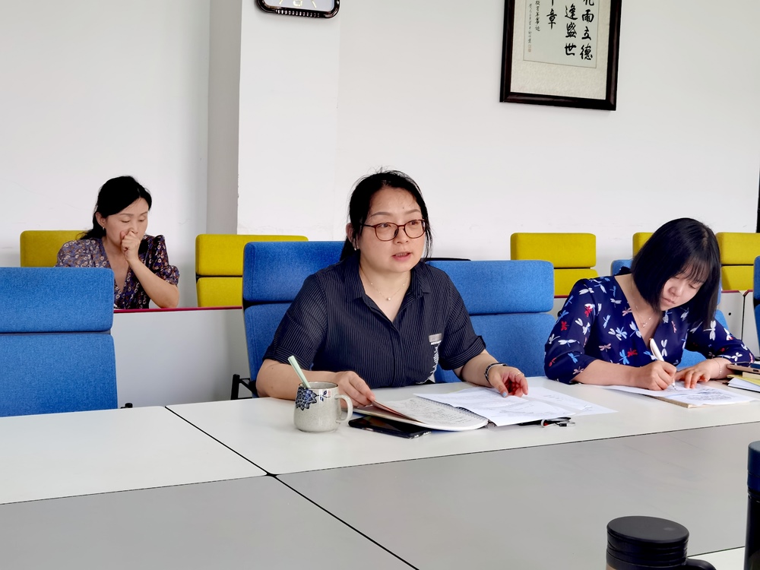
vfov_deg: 28.6
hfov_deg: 37.5
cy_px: 285
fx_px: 1120
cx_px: 380
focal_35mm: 51
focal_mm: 6.71
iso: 80
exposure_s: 1/100
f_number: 1.9
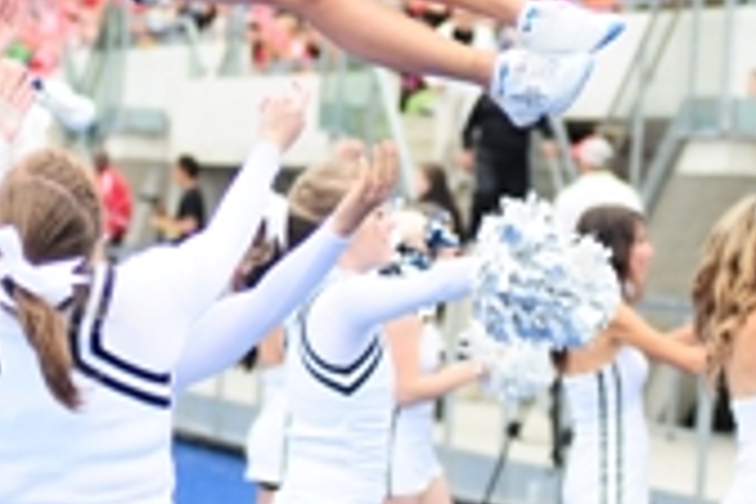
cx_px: 180
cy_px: -76
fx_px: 5859
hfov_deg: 7.4
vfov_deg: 4.9
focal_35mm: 279
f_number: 4
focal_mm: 80
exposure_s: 1/1000
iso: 400
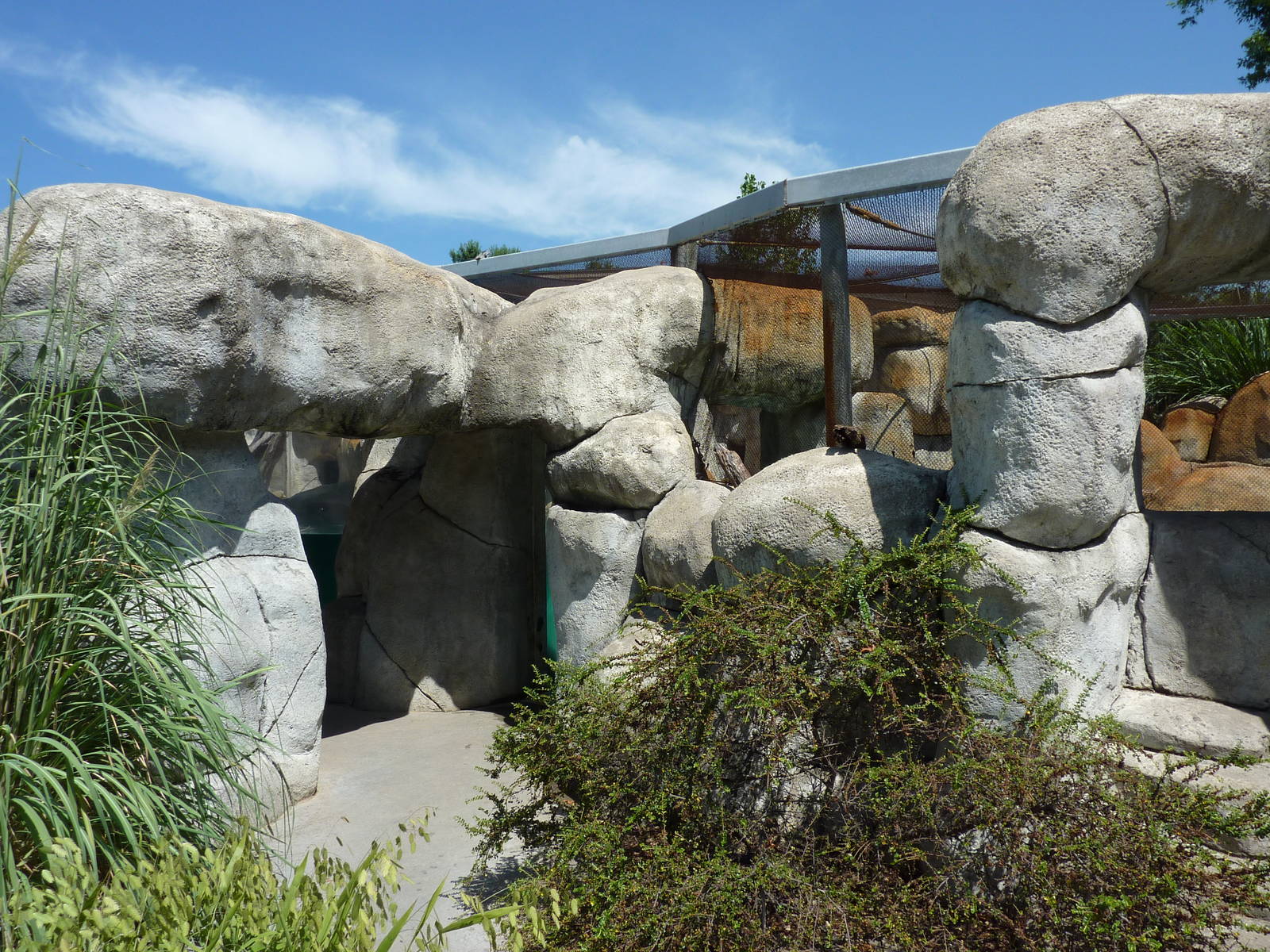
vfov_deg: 54.9
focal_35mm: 25
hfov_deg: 69.4
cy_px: 476
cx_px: 635
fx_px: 917
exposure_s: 1/500
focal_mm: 4.1
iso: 80
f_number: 4.5
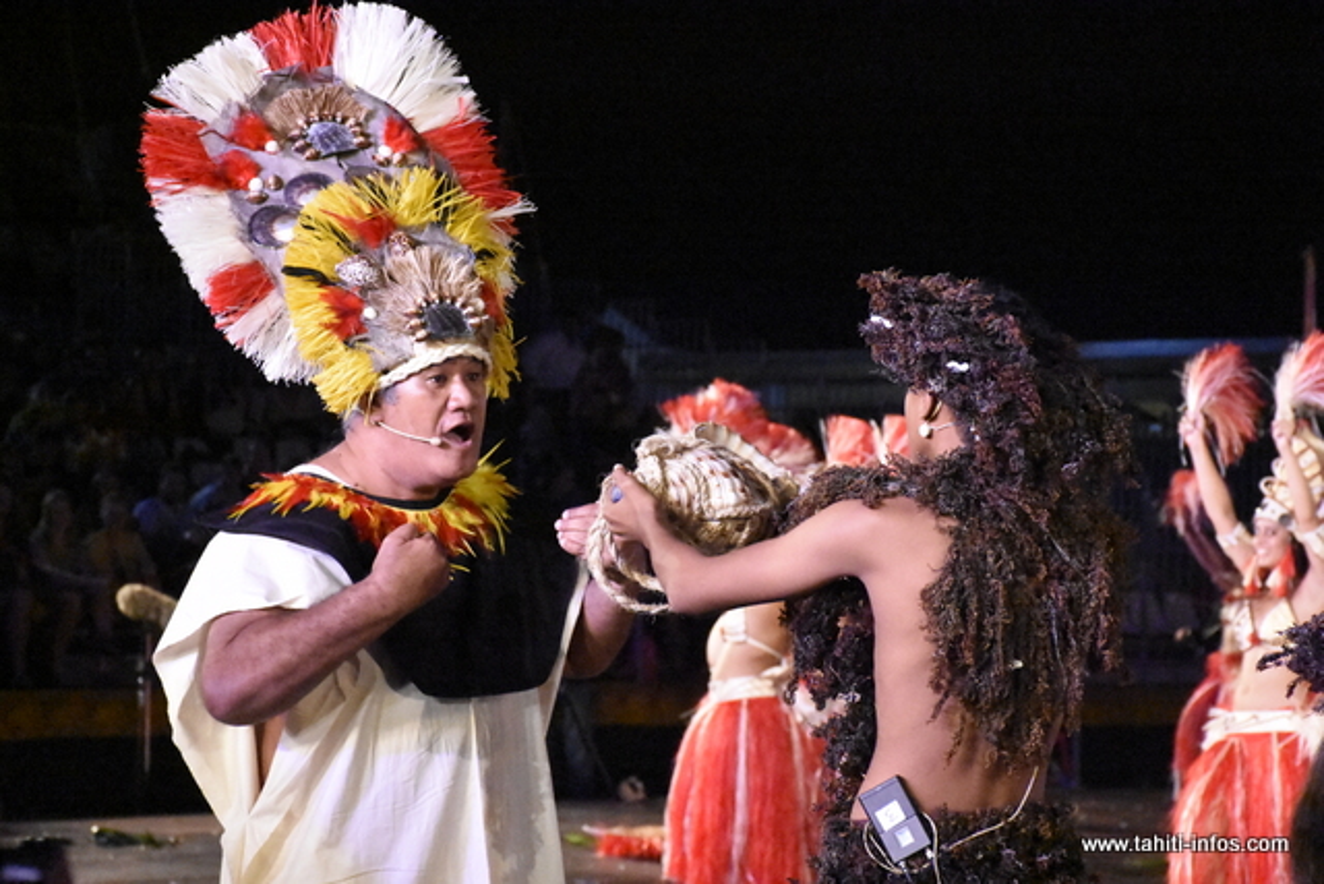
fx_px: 4414
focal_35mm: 120
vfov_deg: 11.4
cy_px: 442
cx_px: 662
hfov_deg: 17.1
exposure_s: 1/500
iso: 25600
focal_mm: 80
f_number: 7.1
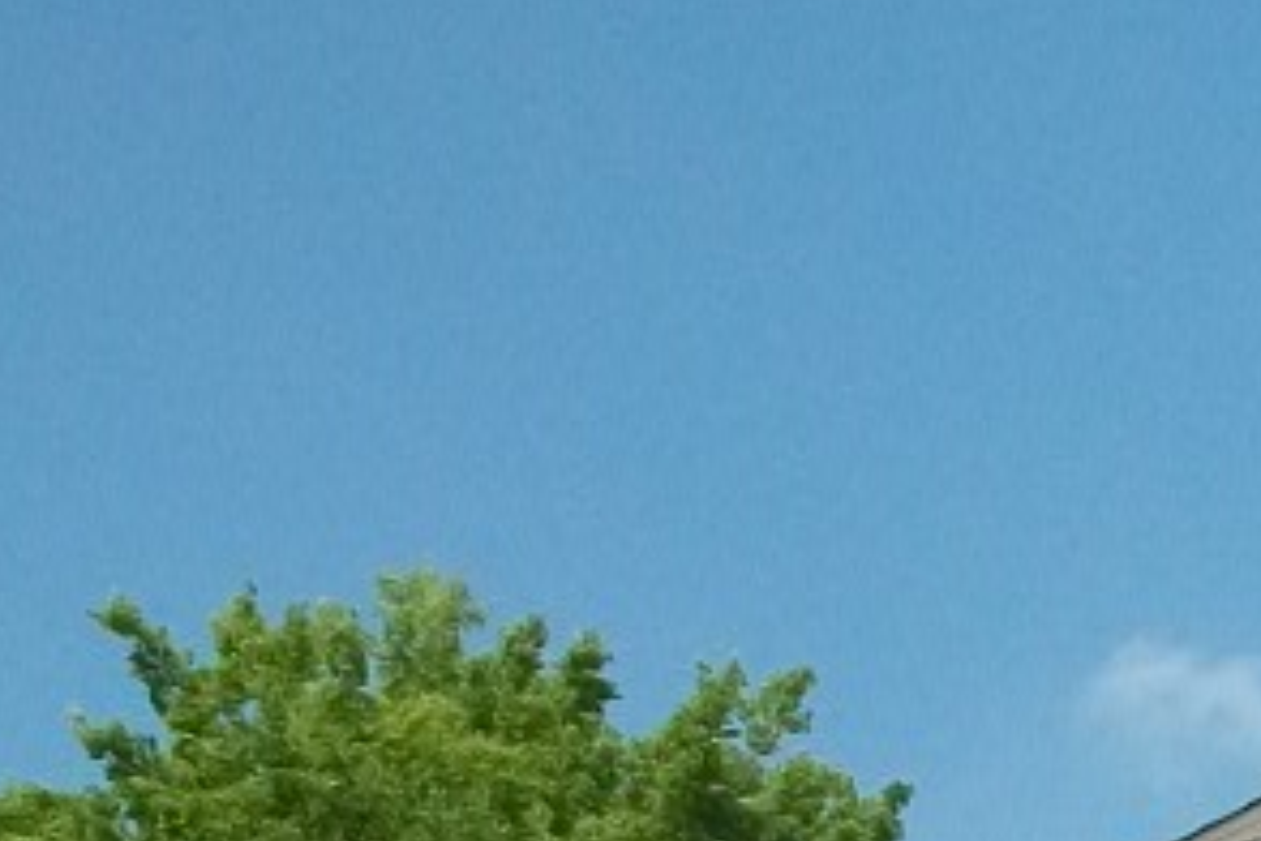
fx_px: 5079
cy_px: 1759
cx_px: 2179
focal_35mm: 145
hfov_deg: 13.0
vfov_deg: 8.9
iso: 80
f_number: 5.5
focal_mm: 5.7
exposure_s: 1/320
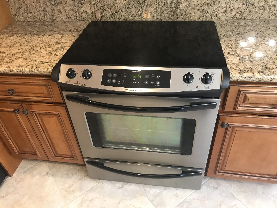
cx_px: 138
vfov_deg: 49.7
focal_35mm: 28
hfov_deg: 63.4
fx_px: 224
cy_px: 104
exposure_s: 1/15
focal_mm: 3.99
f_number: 1.8
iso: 80
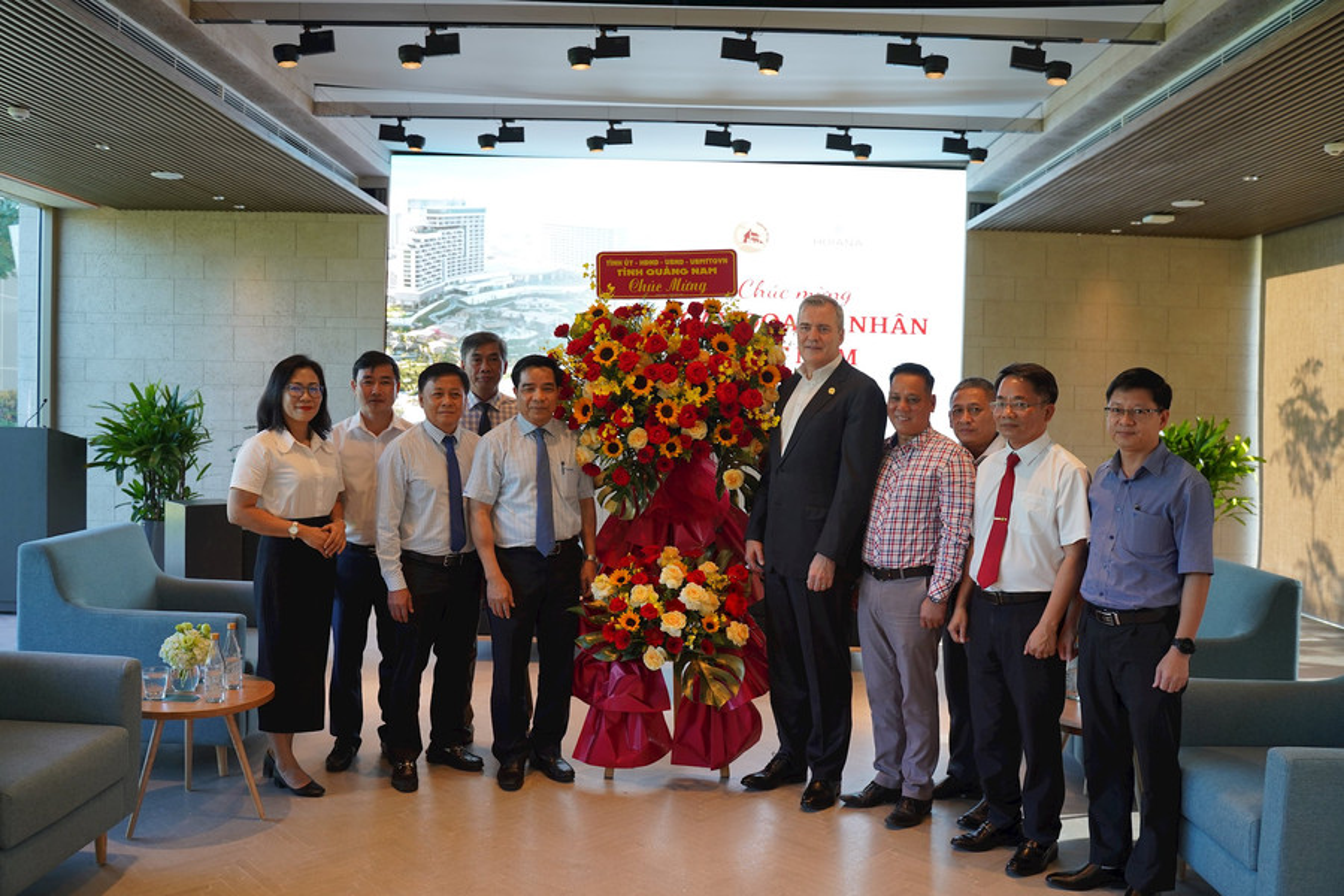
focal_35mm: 28
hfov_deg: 65.5
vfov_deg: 46.4
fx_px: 1045
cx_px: 672
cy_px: 448
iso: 640
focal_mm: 28
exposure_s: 1/160
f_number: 4
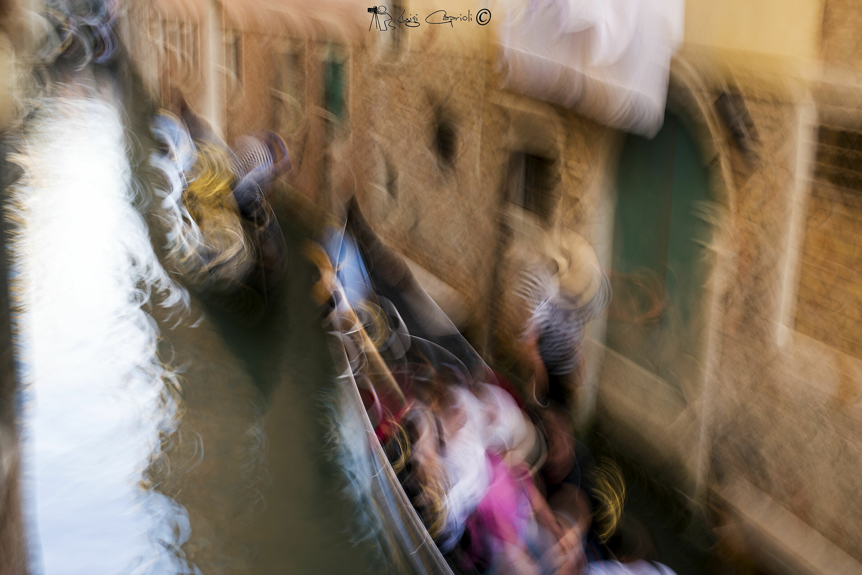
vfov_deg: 27.0
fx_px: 1198
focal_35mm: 50
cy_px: 288
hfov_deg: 39.6
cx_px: 431
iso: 100
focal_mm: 50
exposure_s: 1/3
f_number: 5.6
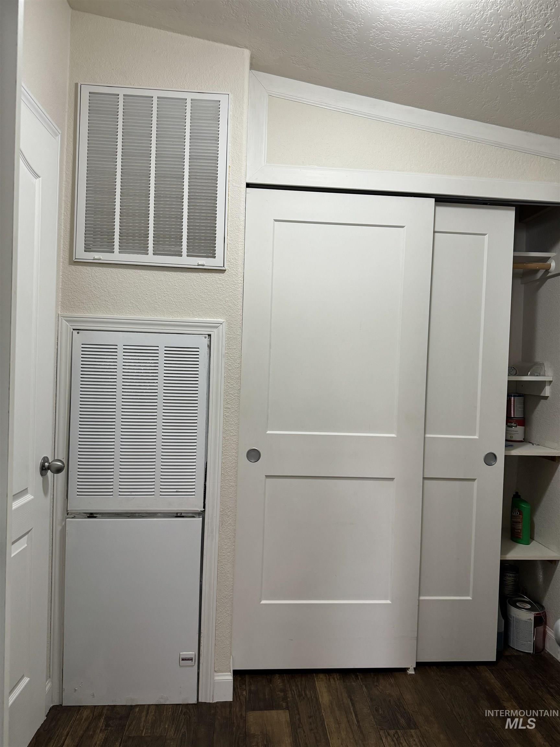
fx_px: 518
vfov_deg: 71.6
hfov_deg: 56.8
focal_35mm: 24
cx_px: 280
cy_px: 374
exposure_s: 1/120
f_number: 1.78
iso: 200
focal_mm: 6.76
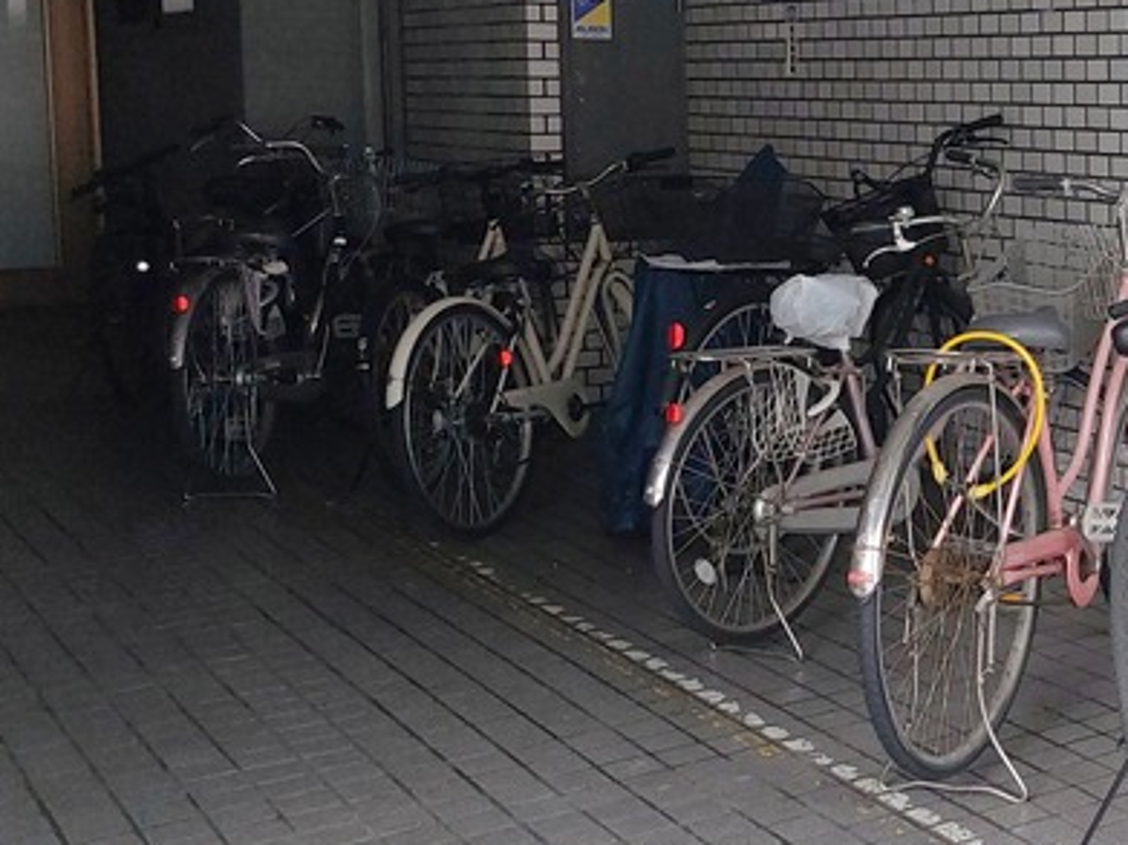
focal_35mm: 59
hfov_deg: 28.8
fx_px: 1922
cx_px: 1318
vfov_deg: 24.6
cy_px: 260
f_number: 1.8
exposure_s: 1/120
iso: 200
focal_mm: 5.23
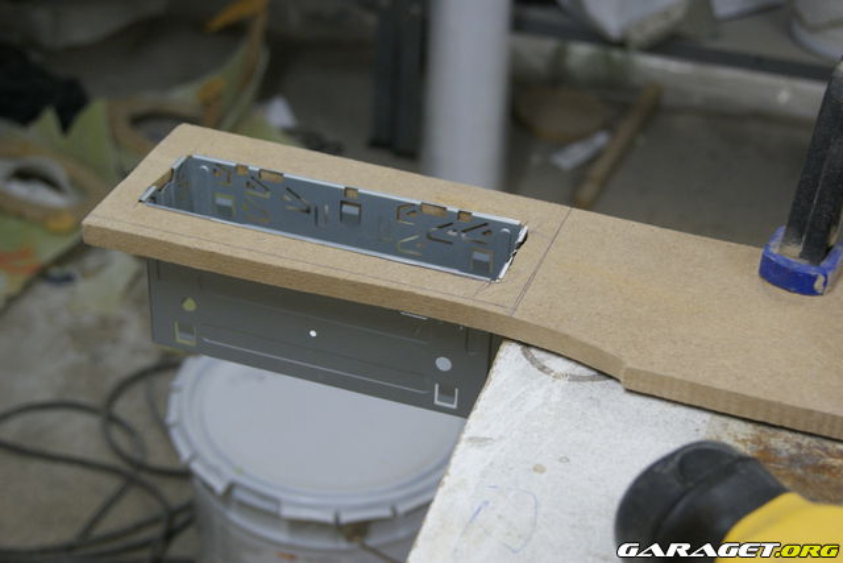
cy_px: 282
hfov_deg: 29.9
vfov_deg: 20.2
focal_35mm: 68
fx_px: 1581
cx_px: 422
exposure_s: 1/8
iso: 400
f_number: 5.6
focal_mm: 45
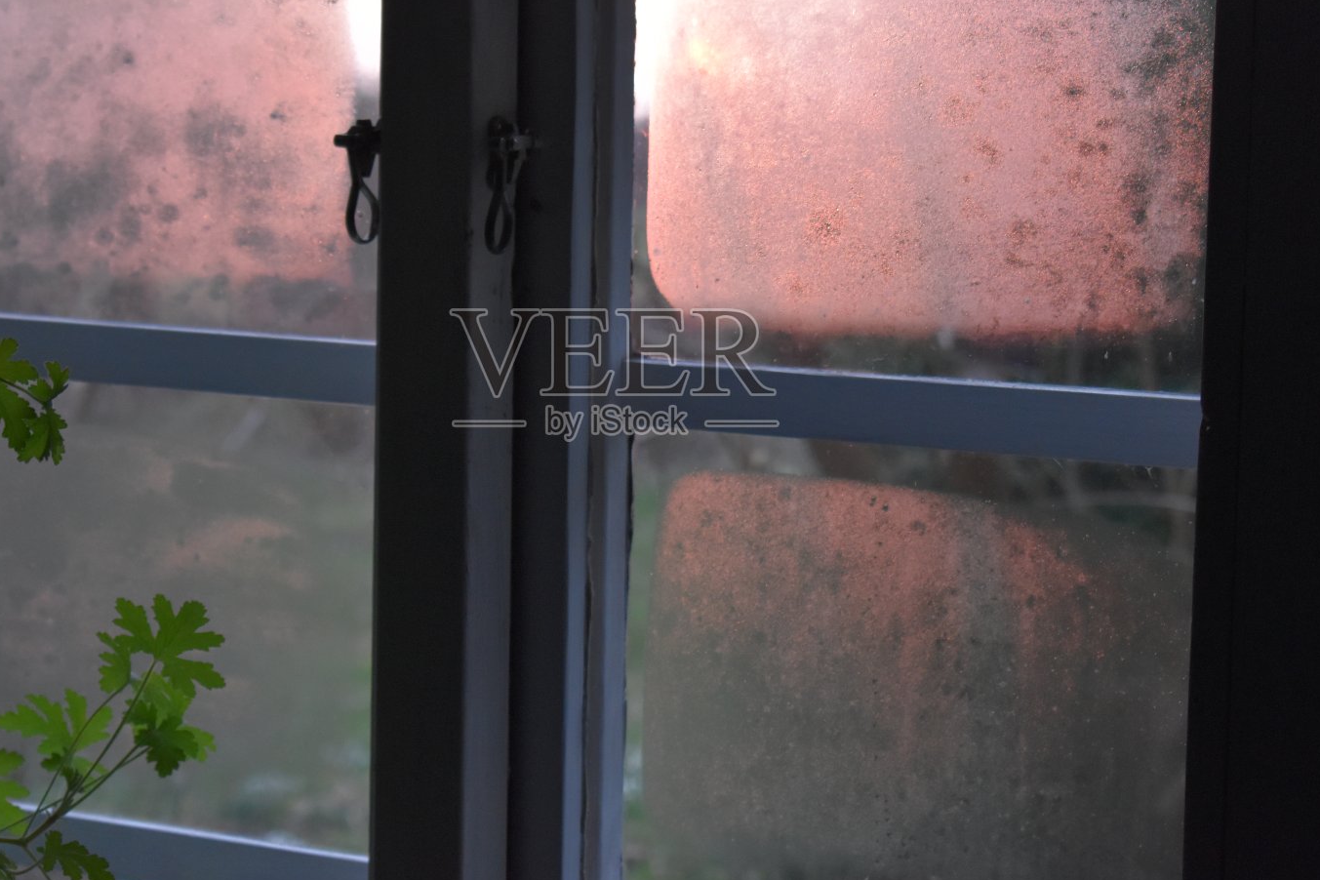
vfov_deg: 14.0
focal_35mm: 98
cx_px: 615
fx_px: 3578
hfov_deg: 20.9
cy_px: 376
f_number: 5.6
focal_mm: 55
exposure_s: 1/60
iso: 1600
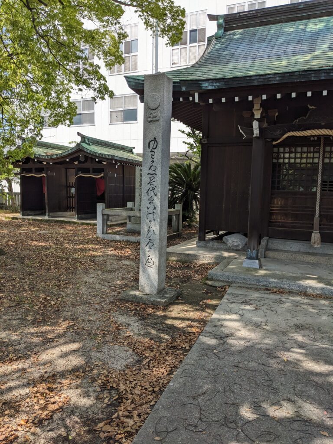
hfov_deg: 51.4
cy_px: 222
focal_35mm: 27
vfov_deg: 65.3
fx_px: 346
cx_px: 166
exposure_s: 1/1304
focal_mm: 4.38
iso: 47
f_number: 1.73
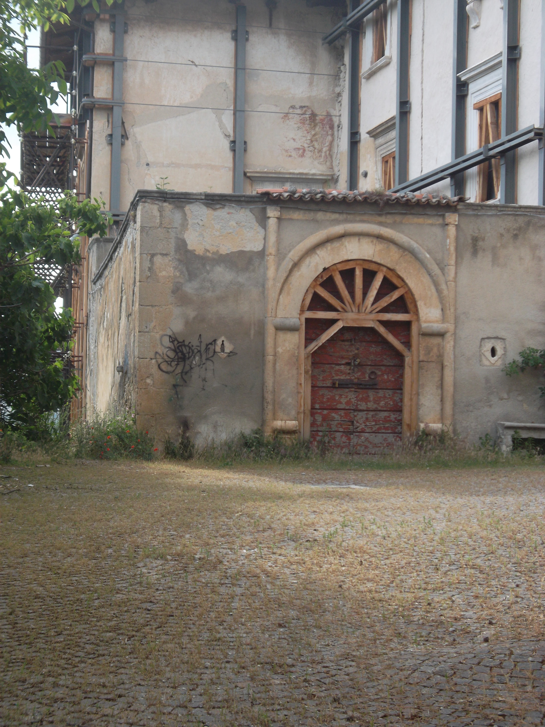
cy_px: 364
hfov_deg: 19.9
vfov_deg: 26.3
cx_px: 272
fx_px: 1553
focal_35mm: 74
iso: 80
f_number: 3.9
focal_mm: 13.2
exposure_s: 1/140
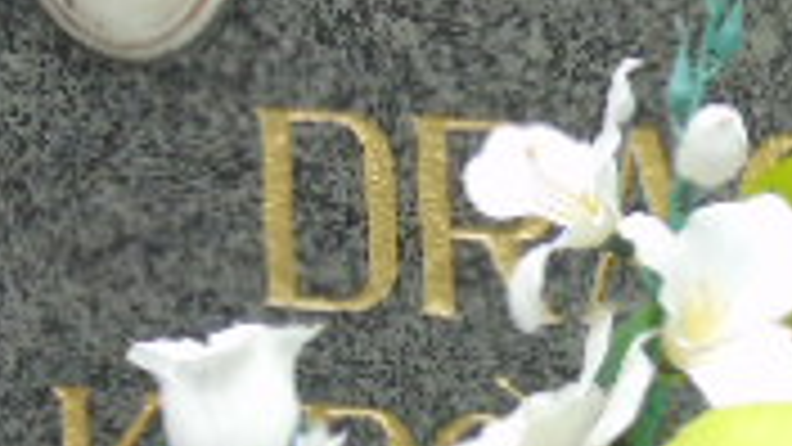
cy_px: 374
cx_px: 1048
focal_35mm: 490
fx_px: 10290
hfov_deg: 4.4
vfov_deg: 2.5
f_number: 4.6
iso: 80
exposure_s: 1/320
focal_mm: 22
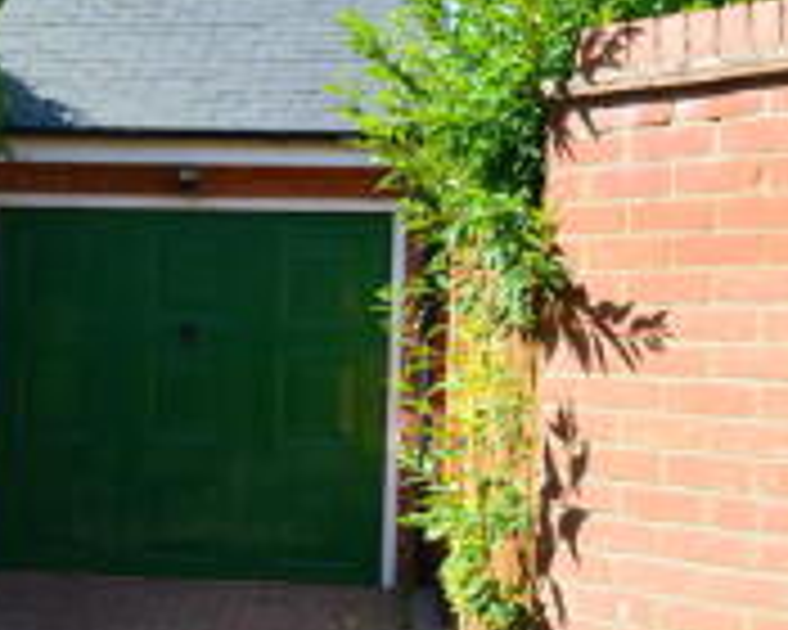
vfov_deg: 22.1
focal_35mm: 69
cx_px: 99
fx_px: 1609
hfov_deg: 26.7
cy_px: 407
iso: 200
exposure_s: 1/80
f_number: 10
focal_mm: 18
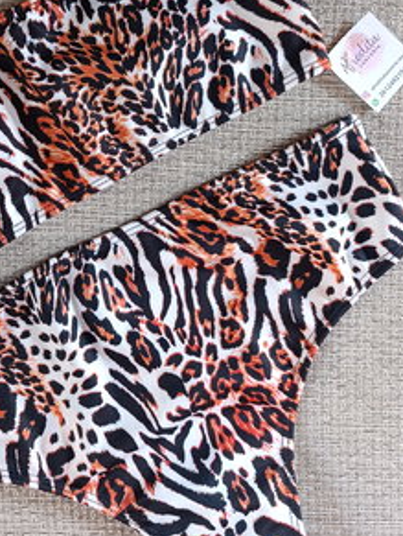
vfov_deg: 43.9
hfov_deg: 33.1
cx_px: 59
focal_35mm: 42
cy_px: 169
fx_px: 651
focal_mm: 6.14
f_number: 1.6
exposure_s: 1/100
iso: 1000
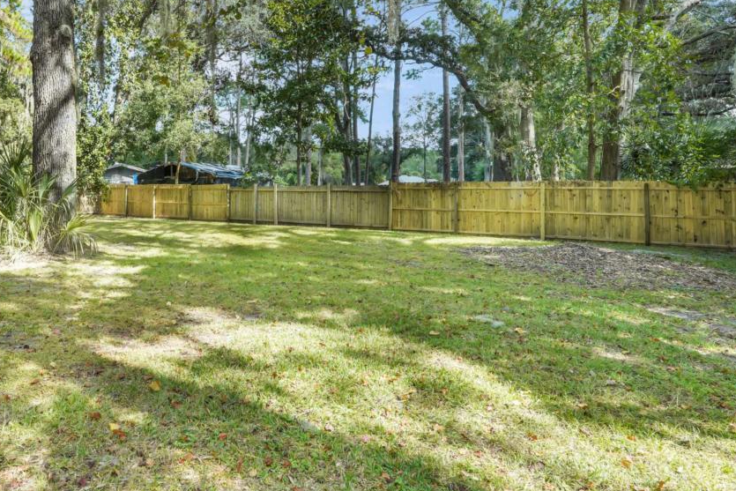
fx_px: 485
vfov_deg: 53.1
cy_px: 183
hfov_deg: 71.2
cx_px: 219
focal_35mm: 24
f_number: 9
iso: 320
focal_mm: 16.5
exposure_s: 1/40
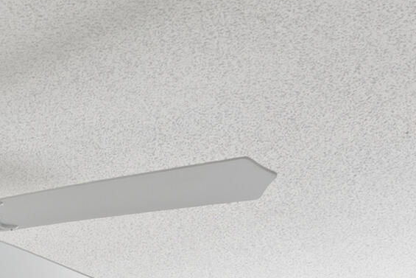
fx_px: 982
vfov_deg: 12.9
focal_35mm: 85
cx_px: -521
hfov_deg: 15.7
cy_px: 639
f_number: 7.1
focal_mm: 16
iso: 320
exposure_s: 1/15
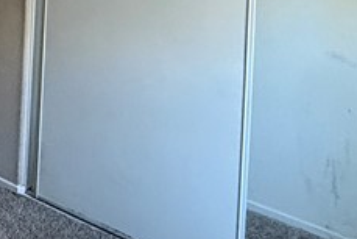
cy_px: -167
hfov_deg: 26.3
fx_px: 645
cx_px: -108
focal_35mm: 65
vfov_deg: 17.6
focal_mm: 2.22
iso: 500
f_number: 2.2
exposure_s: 1/60
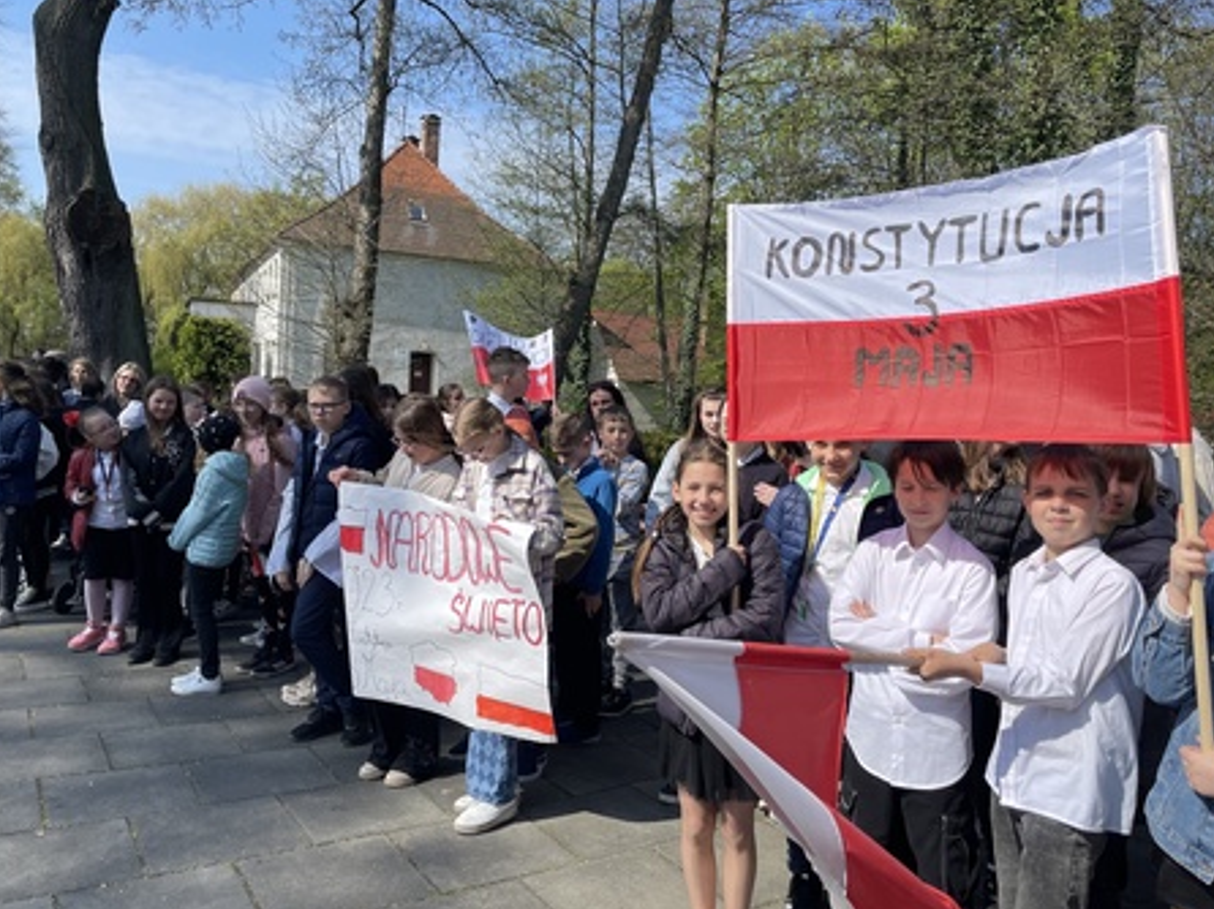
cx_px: 602
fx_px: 981
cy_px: 457
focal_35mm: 28
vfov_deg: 49.7
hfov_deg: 63.5
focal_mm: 4.2
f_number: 1.6
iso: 32
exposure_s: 1/2959
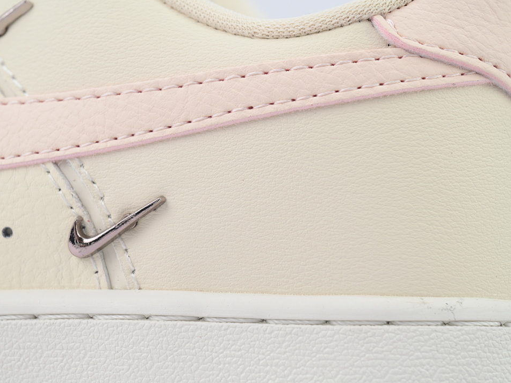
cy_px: 192
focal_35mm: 131
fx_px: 1934
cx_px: 234
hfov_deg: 15.1
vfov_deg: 11.3
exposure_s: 1/100
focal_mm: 120
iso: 400
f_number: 11
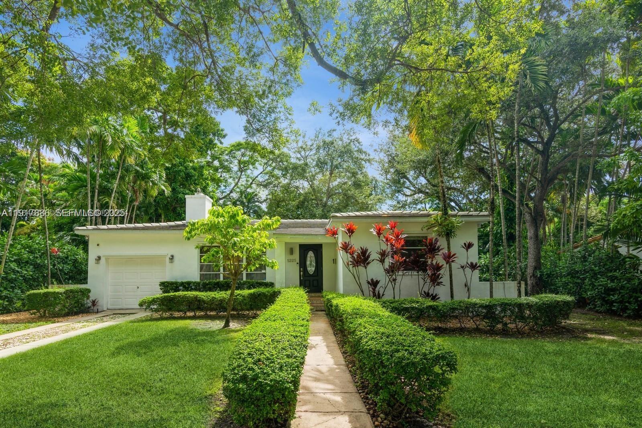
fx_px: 321
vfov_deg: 67.4
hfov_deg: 90.0
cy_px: 214
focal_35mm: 18
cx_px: 321
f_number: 8
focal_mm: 18
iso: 200
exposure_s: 1/125
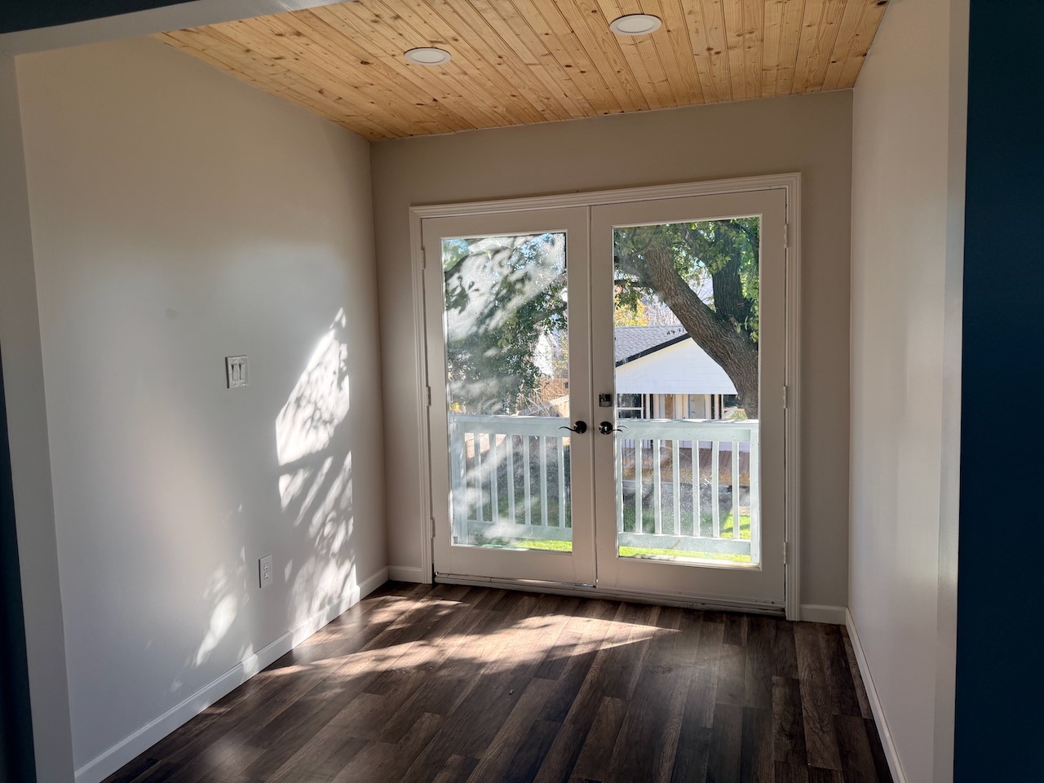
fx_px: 724
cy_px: 392
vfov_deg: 56.8
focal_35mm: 24
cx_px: 522
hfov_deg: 71.6
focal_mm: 6.76
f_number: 1.78
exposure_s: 1/345
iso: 100
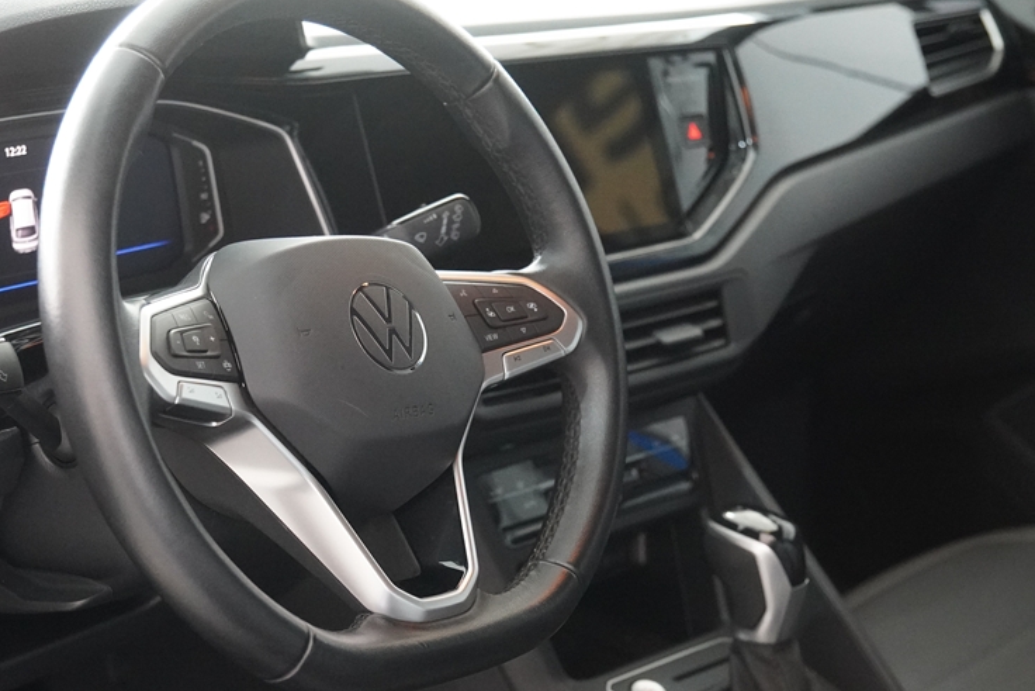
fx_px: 2042
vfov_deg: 19.2
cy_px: 398
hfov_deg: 28.3
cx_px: 346
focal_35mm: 71
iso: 4000
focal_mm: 34
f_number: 2.8
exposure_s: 1/160
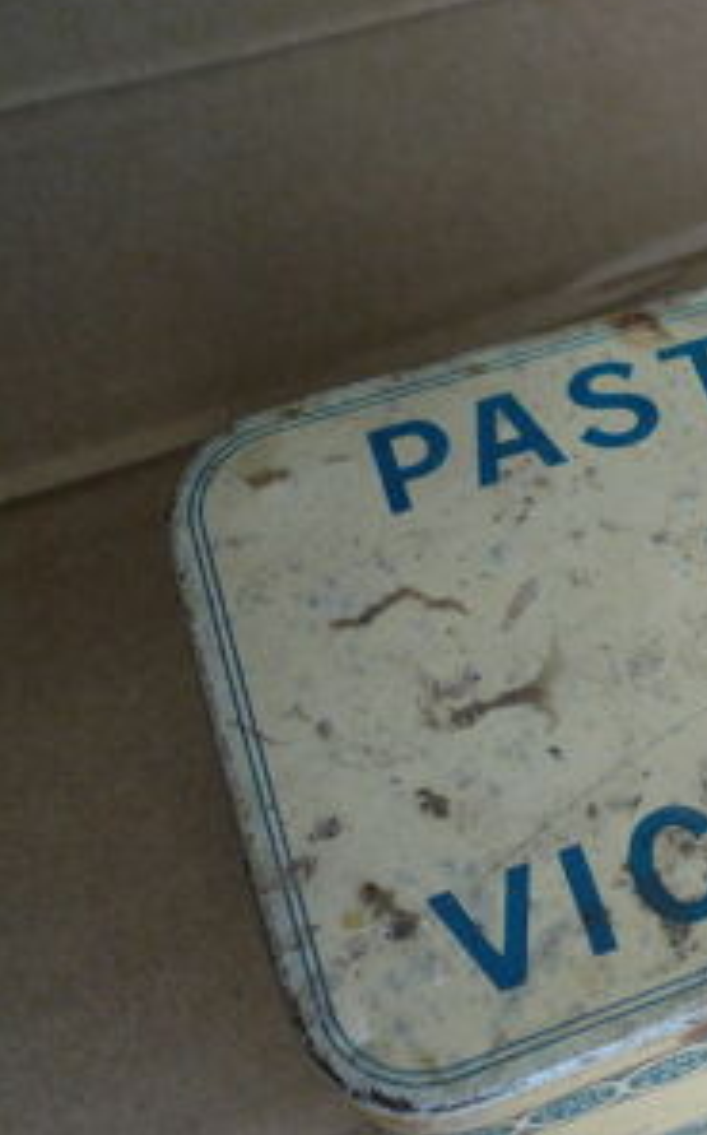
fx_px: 1483
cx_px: 848
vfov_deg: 41.7
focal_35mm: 48
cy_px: 665
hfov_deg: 24.3
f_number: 2.8
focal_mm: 4.6
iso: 100
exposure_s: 1/80
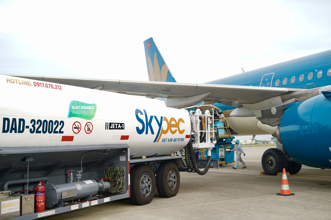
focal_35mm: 42
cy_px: 110
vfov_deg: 31.9
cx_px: 166
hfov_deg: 46.4
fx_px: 386
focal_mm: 42
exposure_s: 1/160
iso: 50
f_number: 4
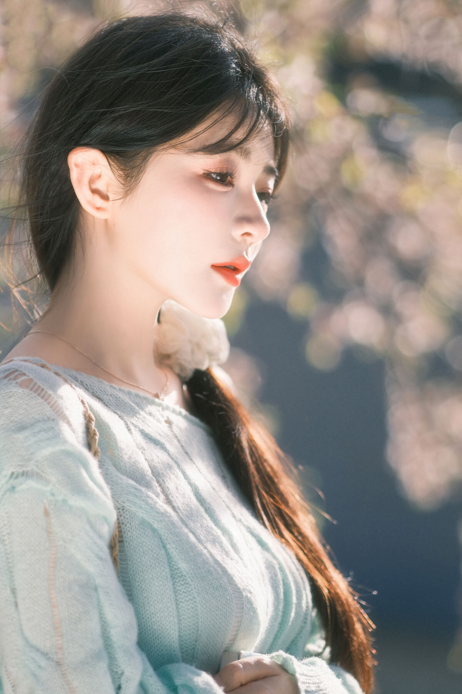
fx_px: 3907
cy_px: 347
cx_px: 231
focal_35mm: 203
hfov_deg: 6.8
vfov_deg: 10.1
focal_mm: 135
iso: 1000
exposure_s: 1/6400
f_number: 2
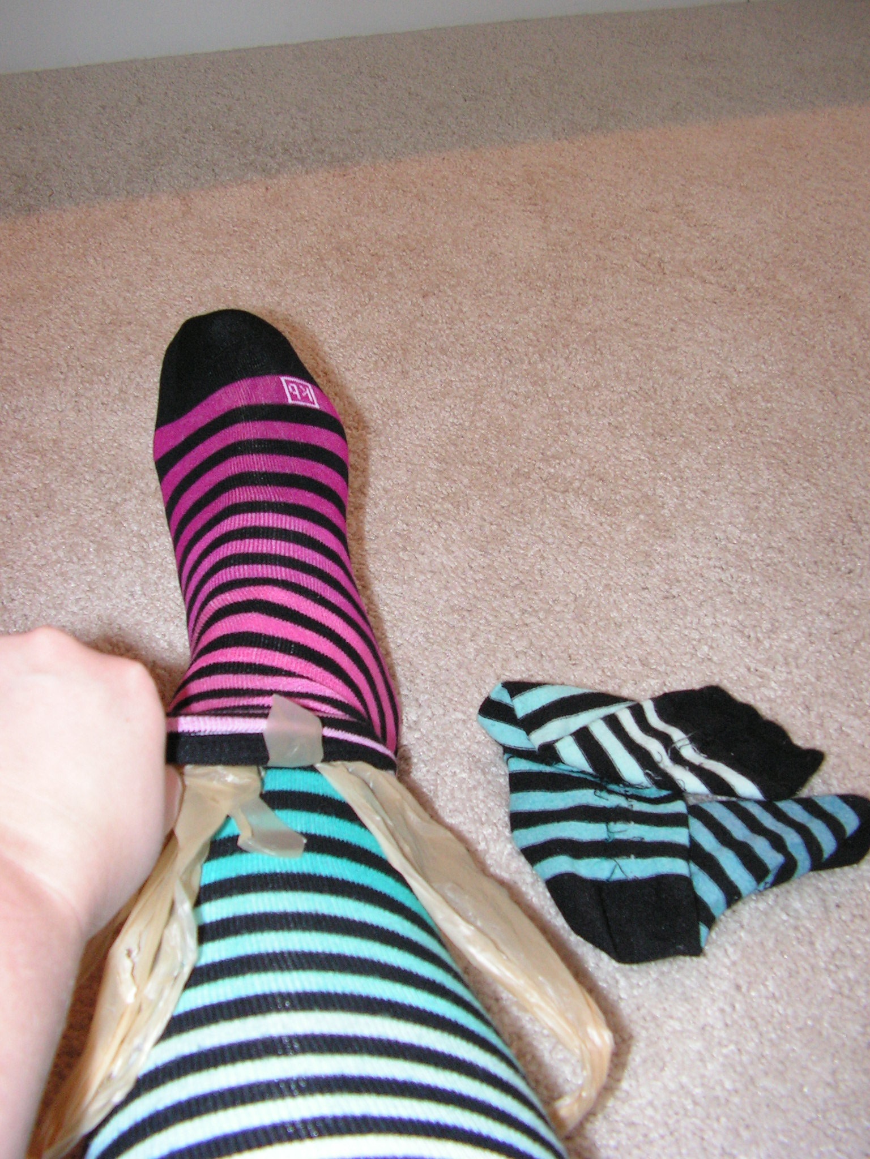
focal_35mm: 36
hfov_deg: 39.7
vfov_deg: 51.4
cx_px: 435
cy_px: 580
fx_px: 1206
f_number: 3.2
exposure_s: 1/40
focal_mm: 6
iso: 200
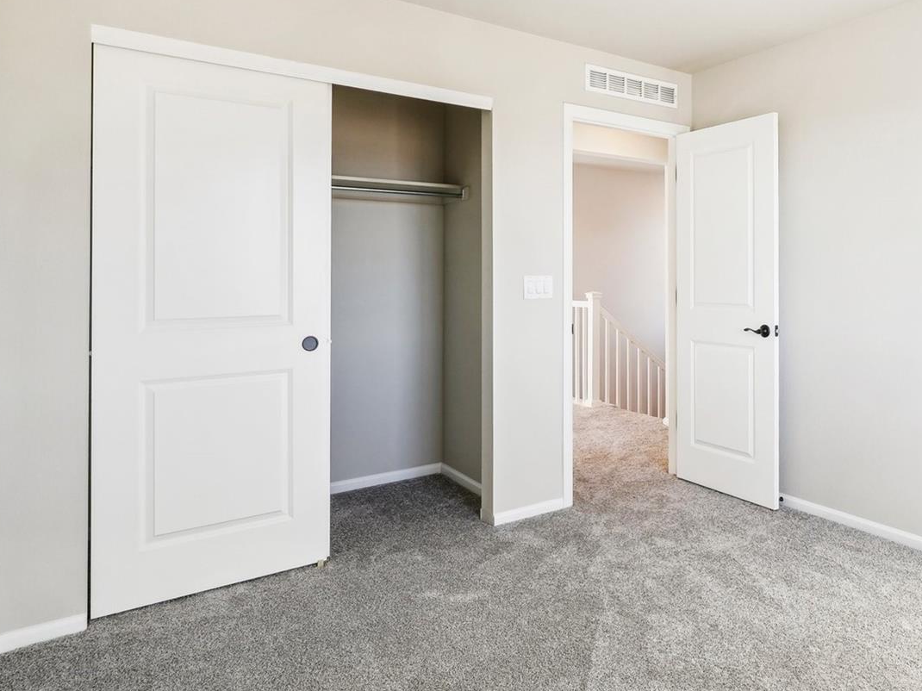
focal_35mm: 24
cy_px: 270
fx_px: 632
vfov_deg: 56.8
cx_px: 663
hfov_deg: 68.7
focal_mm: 11
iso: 160
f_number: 8
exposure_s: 1/30
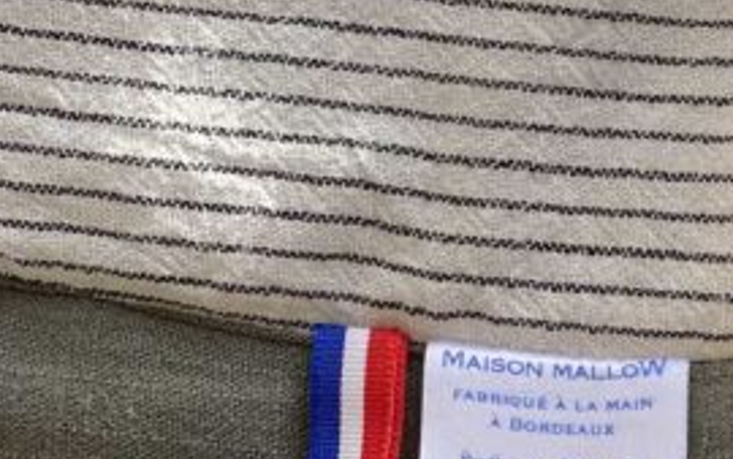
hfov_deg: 11.9
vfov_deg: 7.5
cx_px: 722
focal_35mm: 174
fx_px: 3477
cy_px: 4
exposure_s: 1/666
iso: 20
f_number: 2
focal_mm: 6
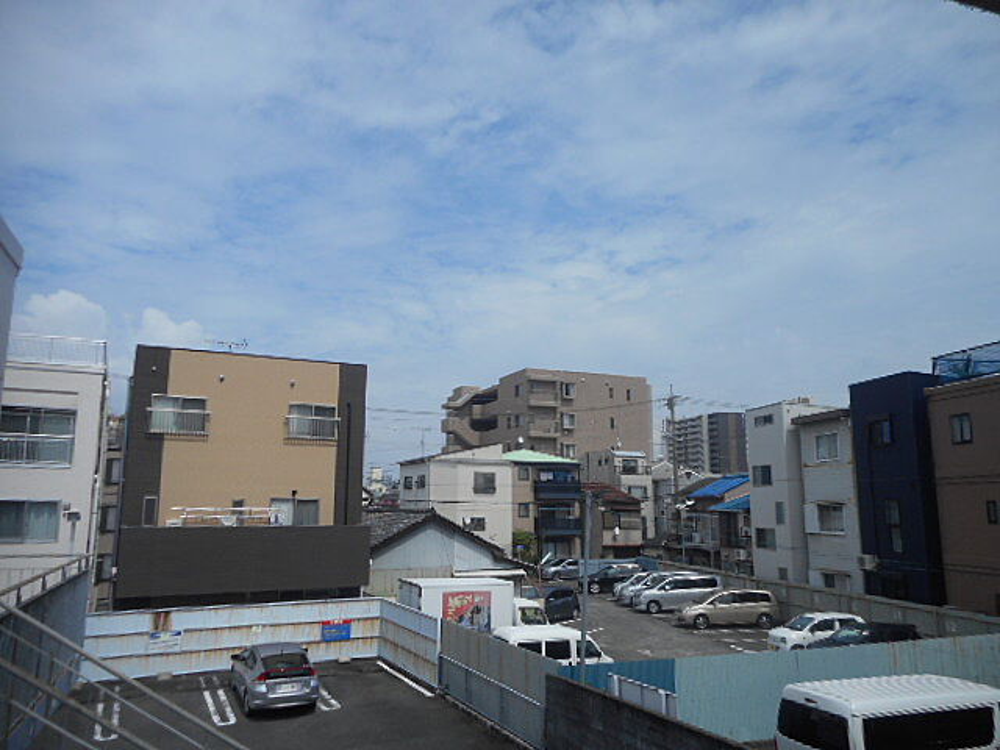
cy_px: 375
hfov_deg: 69.4
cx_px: 500
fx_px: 722
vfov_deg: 54.9
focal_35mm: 25
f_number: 10.5
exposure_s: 1/200
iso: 80
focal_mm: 4.5
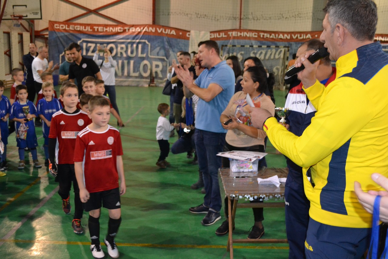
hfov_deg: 53.1
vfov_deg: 36.9
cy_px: 130
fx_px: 388
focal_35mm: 36
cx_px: 194
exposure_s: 1/60
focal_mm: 24
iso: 2200
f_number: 4
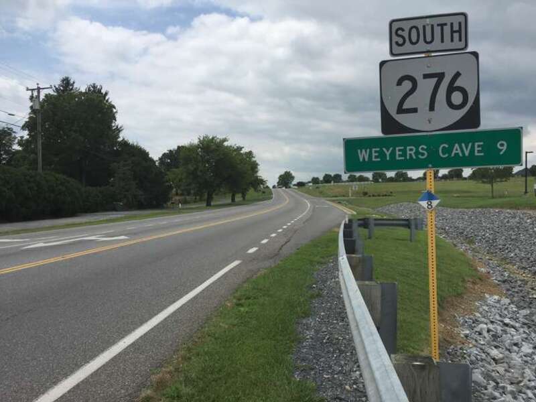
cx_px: 268
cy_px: 201
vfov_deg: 48.2
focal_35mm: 29
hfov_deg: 61.7
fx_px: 449
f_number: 2.2
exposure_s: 1/3597
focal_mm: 4.15
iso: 32
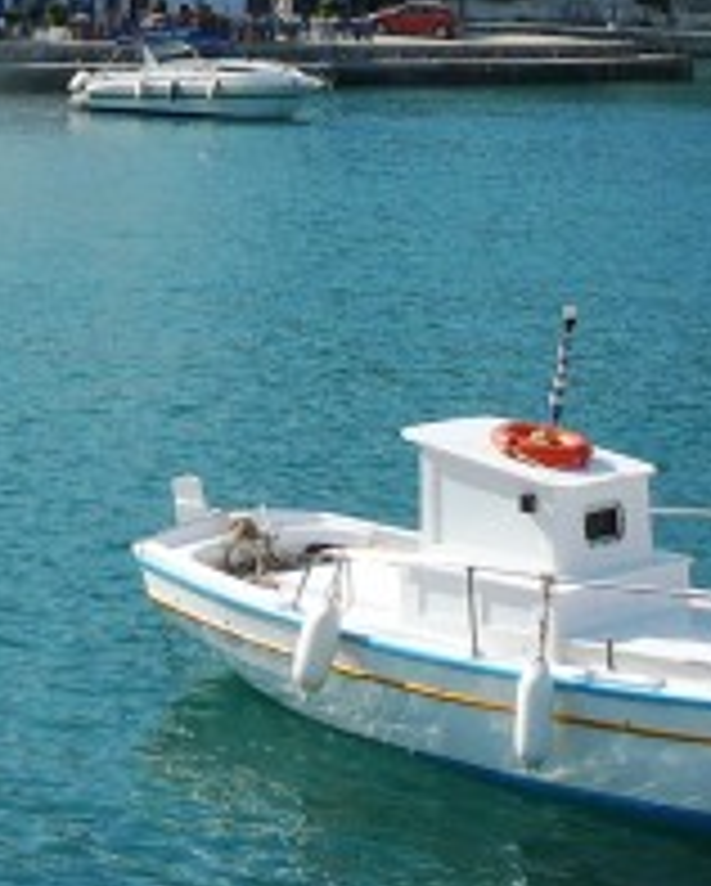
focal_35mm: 104
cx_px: 0
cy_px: -76
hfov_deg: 14.6
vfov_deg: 17.8
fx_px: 2731
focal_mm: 5.2
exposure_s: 1/400
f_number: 5
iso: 80
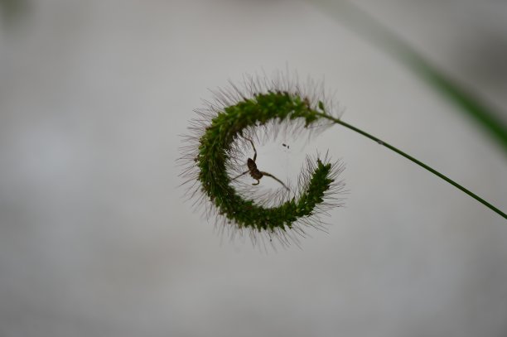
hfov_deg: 19.5
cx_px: 254
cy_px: 168
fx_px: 1478
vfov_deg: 13.0
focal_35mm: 105
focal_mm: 105
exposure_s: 1/160
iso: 100
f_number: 3.2
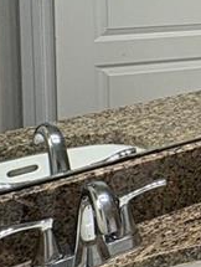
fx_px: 602
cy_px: -43
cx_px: 524
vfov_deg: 23.1
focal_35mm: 78
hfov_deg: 12.8
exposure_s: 1/60
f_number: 2.2
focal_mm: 2.22
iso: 160
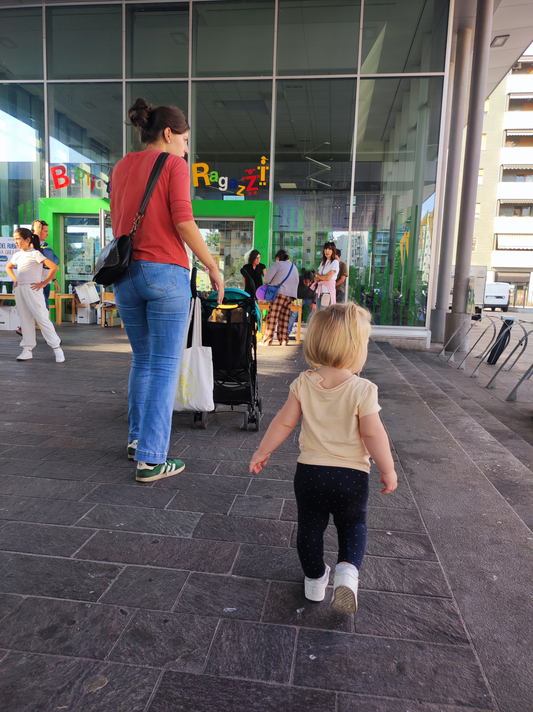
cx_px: 266
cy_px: 356
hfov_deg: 54.8
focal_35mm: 25
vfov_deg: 69.4
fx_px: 514
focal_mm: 4.7
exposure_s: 1/150
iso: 50
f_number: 1.79
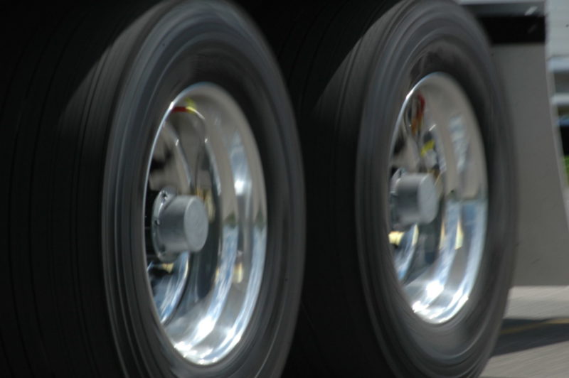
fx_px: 3909
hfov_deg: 8.3
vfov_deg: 5.5
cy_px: 189
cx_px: 284
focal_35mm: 248
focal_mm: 165
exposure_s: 1/125
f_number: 20
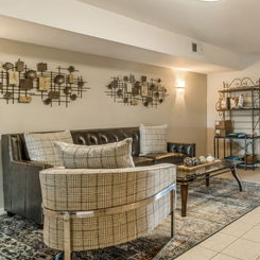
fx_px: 255
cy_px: 121
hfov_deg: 47.1
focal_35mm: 30
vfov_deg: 54.0
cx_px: 246
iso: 200
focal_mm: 12
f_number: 8
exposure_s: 1/6
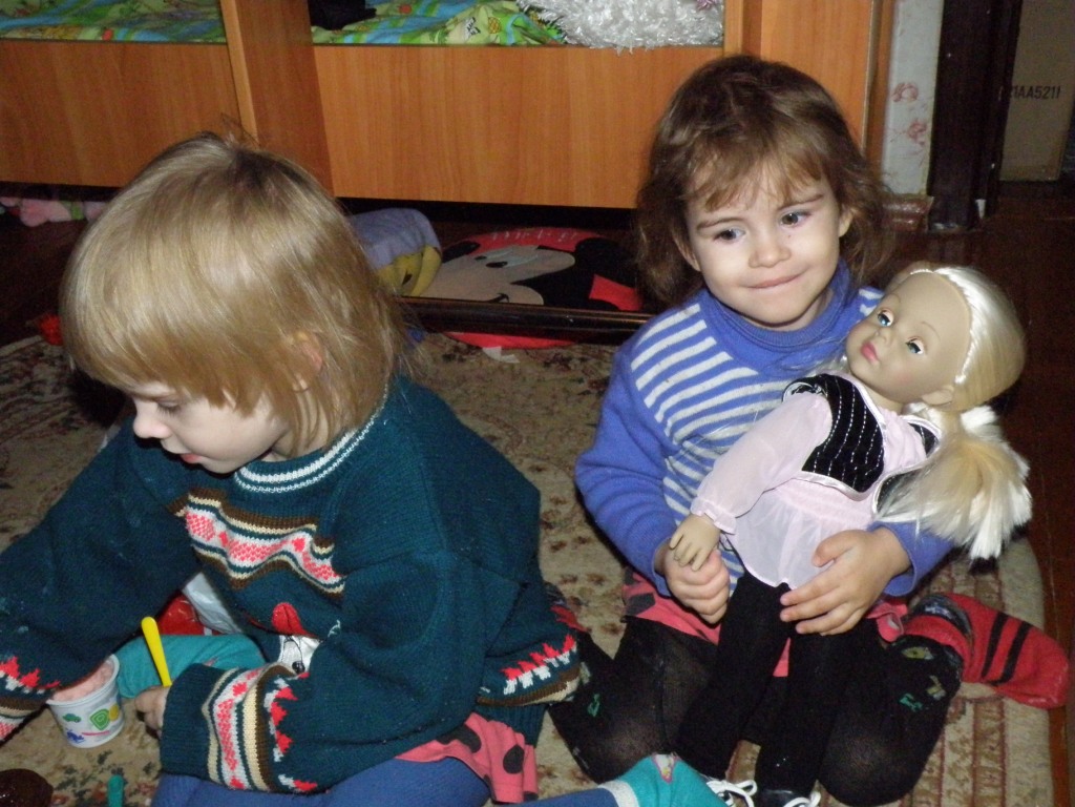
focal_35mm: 41
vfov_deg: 35.1
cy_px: 404
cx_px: 538
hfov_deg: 45.8
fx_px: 1273
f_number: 5.6
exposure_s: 1/500
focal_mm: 7.32
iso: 800
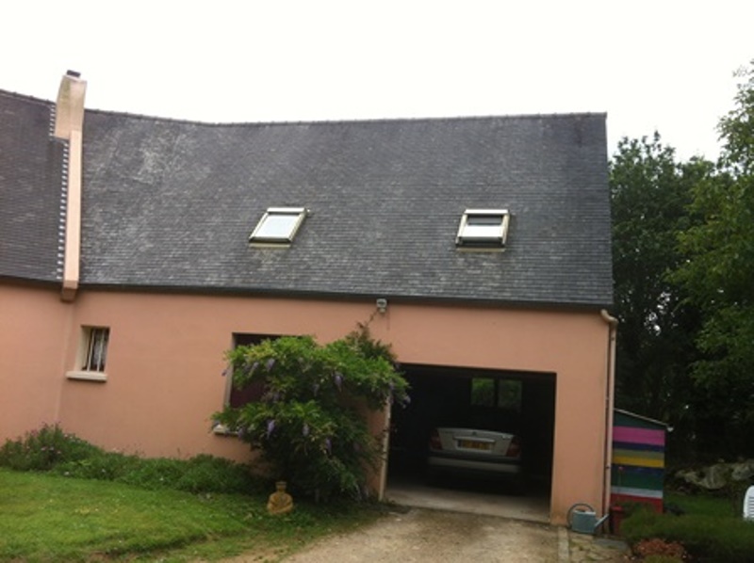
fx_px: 761
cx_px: 377
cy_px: 282
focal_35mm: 35
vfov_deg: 40.6
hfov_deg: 52.7
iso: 80
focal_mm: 3.85
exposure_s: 1/413
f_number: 2.8
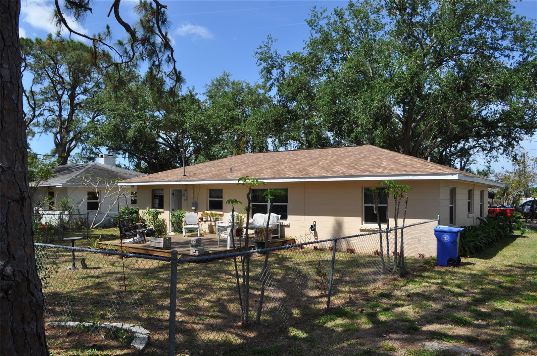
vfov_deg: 47.8
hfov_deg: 67.5
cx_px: 268
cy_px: 178
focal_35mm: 27
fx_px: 402
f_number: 10
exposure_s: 1/400
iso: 200
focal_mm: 18
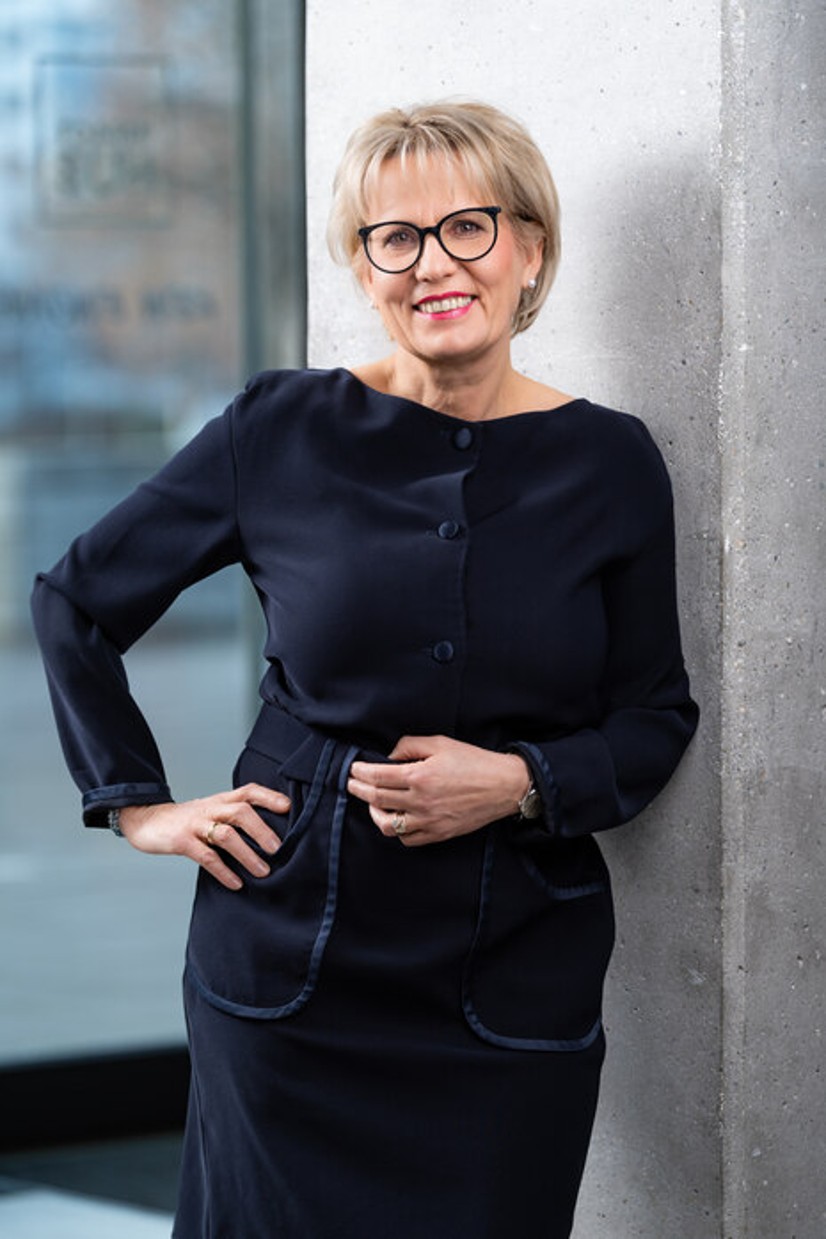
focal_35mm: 141
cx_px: 413
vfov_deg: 14.6
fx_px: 4855
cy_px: 620
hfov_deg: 9.7
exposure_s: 1/100
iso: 250
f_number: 3.5
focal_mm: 141
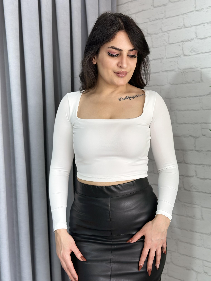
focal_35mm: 48
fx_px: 390
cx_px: 106
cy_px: 140
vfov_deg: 39.7
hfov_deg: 30.3
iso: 80
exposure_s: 1/225
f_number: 1.78
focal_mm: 6.86
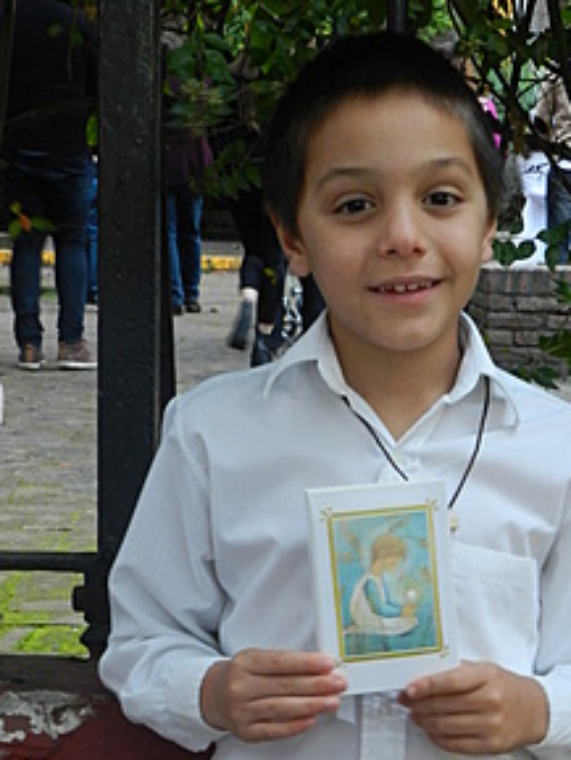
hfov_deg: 16.8
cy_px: 558
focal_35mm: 88
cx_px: 387
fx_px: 1934
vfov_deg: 22.1
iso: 400
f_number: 4.4
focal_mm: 9.4
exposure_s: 1/5
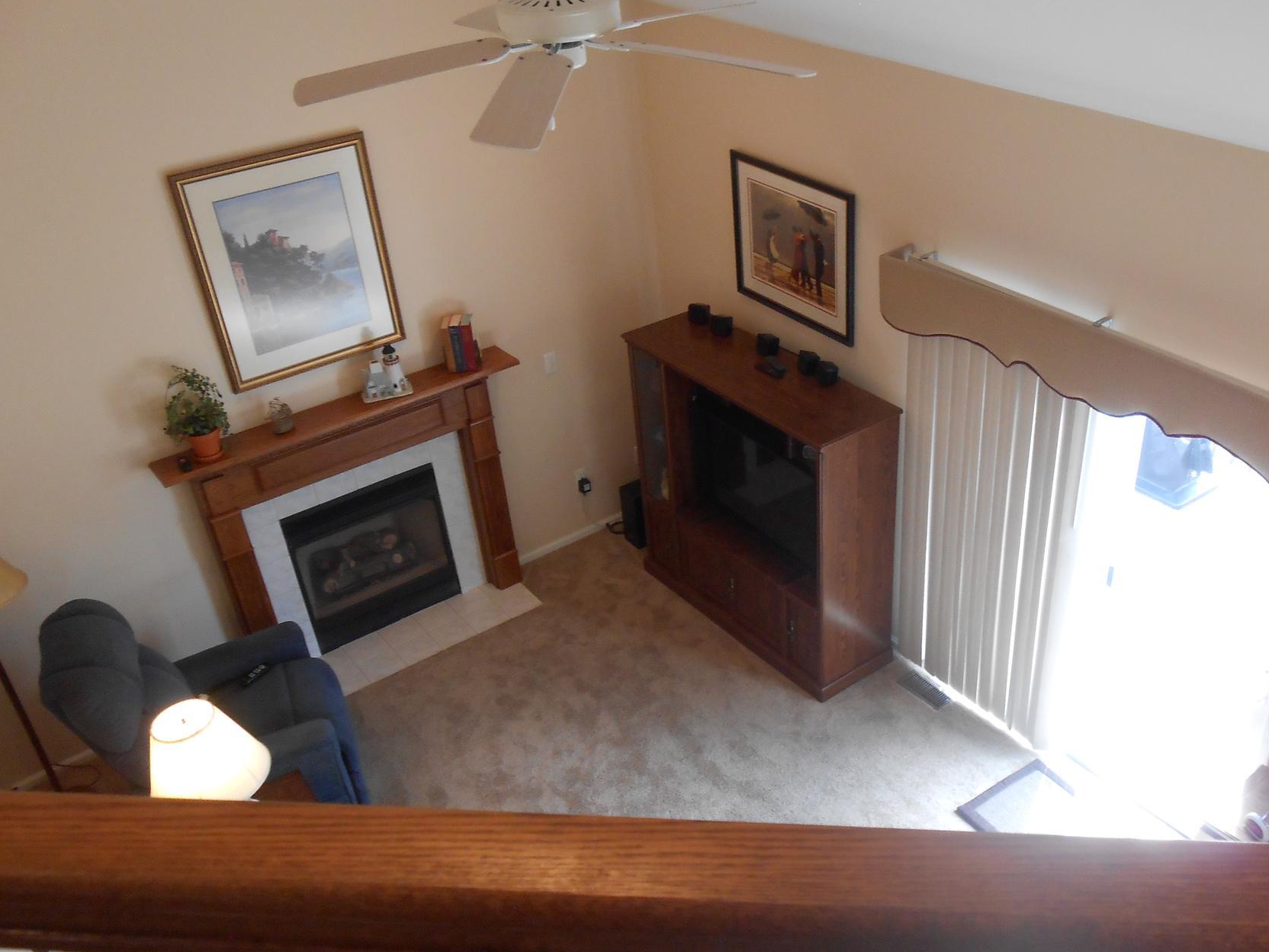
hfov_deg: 56.4
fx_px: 1173
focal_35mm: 32
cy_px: 555
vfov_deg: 44.0
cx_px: 756
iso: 200
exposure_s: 1/30
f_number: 3.5
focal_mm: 4.6
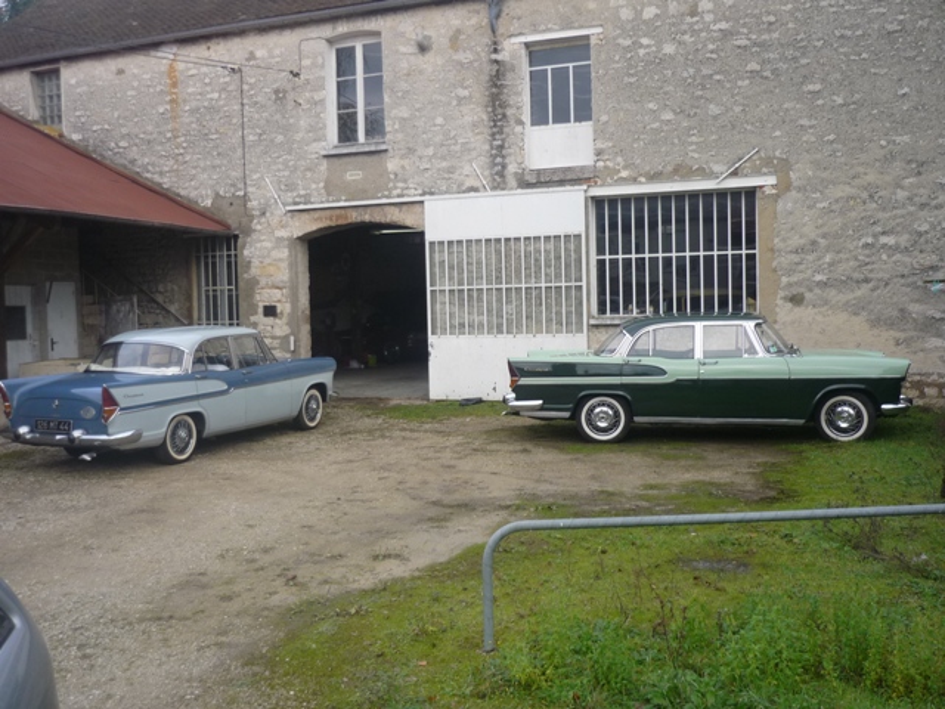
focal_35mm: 33
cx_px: 472
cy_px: 354
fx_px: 901
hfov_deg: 55.4
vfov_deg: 42.9
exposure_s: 1/200
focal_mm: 5.5
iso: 100
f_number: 2.8
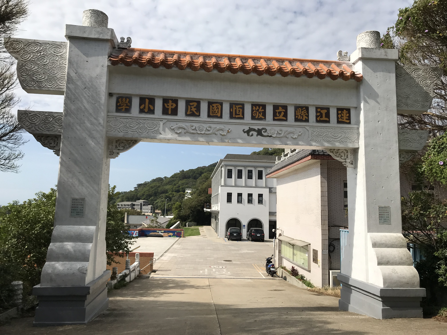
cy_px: 168
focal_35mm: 28
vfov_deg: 49.7
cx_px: 224
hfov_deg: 63.4
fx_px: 362
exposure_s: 1/4566
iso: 20
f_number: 1.8
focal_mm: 3.99
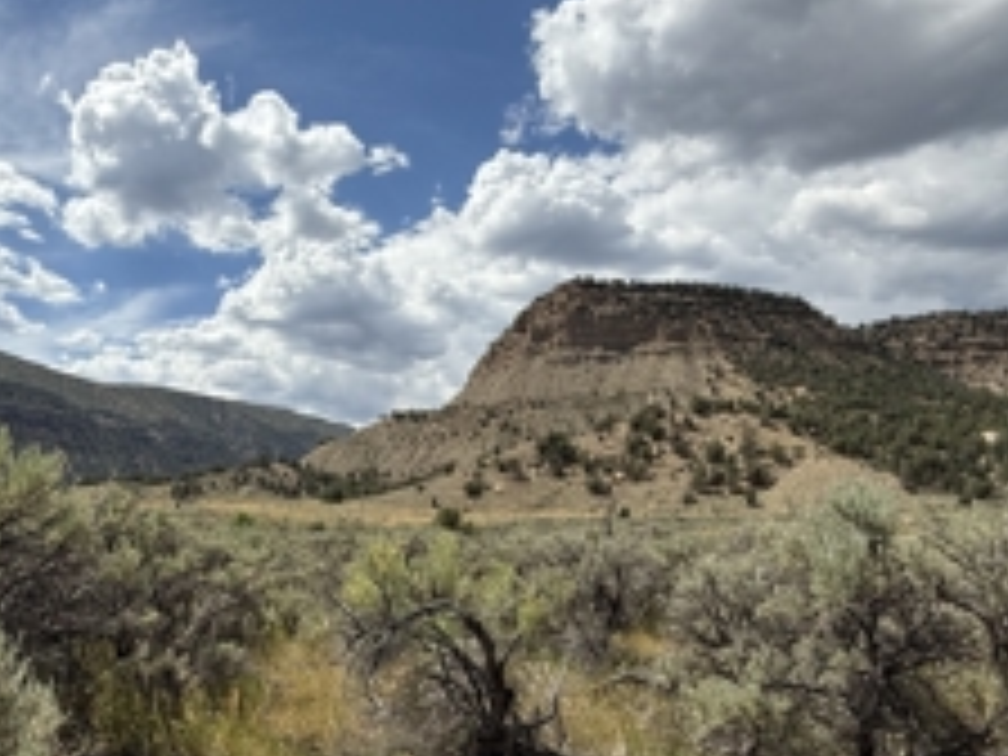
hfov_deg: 67.6
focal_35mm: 25
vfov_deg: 54.1
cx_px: 342
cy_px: 482
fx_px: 728
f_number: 2.2
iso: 50
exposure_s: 1/3460
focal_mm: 2.22
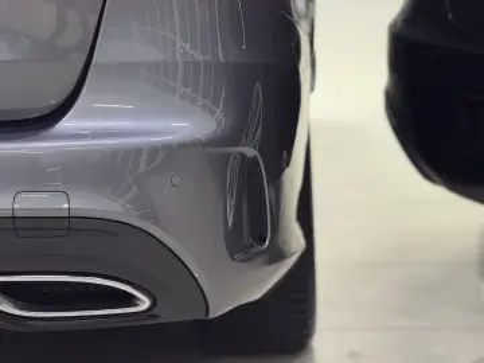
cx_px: 242
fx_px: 1678
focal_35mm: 120
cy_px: 182
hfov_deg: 16.4
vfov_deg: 12.3
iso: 400
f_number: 2.8
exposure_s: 1/60
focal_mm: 15.66
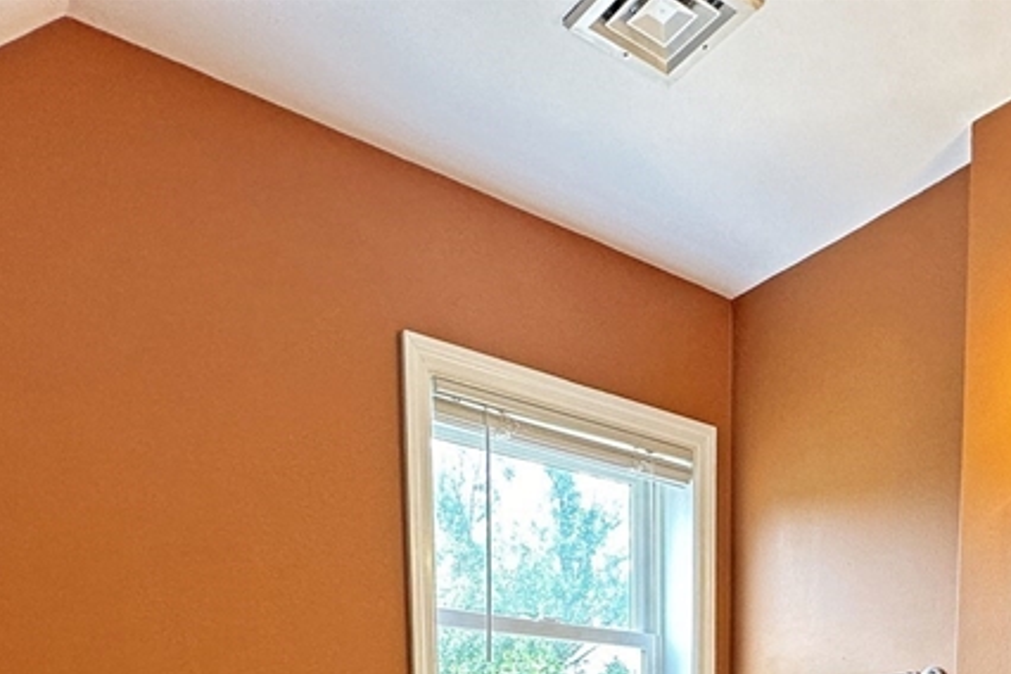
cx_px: 636
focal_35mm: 35
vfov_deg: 29.4
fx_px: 983
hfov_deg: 53.8
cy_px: 907
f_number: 2.2
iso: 125
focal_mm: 2.22
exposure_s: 1/120
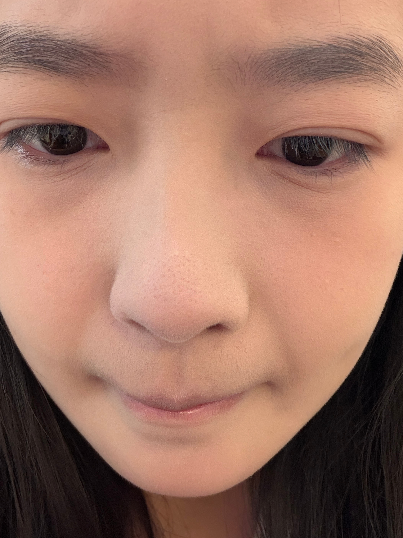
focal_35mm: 33
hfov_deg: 42.9
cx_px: 192
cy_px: 257
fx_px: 512
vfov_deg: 55.3
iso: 400
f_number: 1.9
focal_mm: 2.71
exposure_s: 1/38
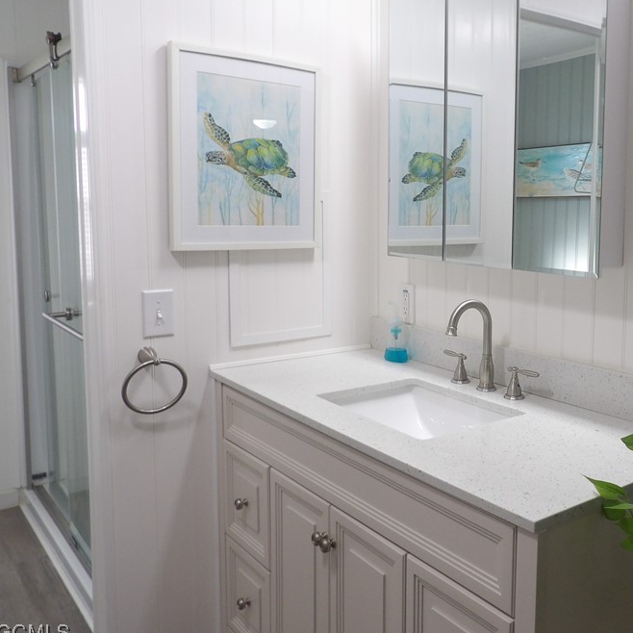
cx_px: 470
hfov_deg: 48.0
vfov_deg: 49.7
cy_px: 285
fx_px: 683
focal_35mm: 33
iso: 153
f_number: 3.2
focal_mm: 4.3
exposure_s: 1/33
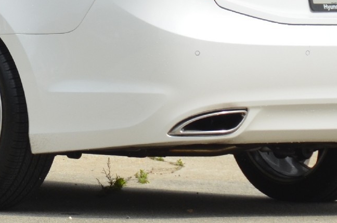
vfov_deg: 1.8
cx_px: -85
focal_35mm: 781
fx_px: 7294
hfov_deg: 2.6
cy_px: -48
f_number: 6.3
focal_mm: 135
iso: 400
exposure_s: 1/1600
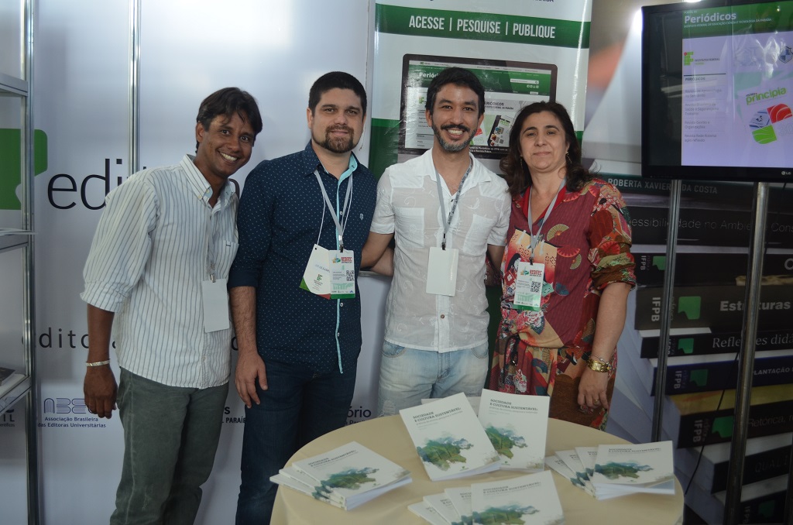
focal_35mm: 36
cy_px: 262
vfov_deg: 36.7
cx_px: 396
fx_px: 791
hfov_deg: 53.2
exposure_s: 1/60
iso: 400
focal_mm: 24
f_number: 4
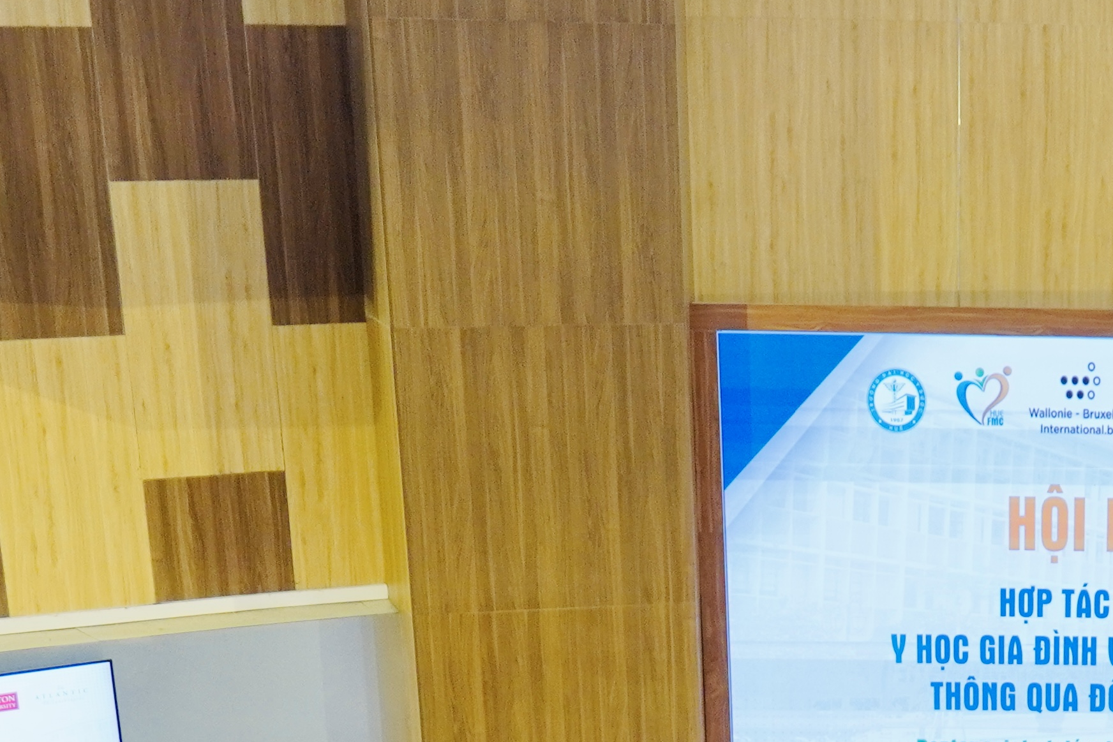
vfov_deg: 14.5
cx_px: 1190
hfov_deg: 22.1
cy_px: 1117
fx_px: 2712
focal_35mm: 88
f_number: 2.8
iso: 400
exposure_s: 1/60
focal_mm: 17
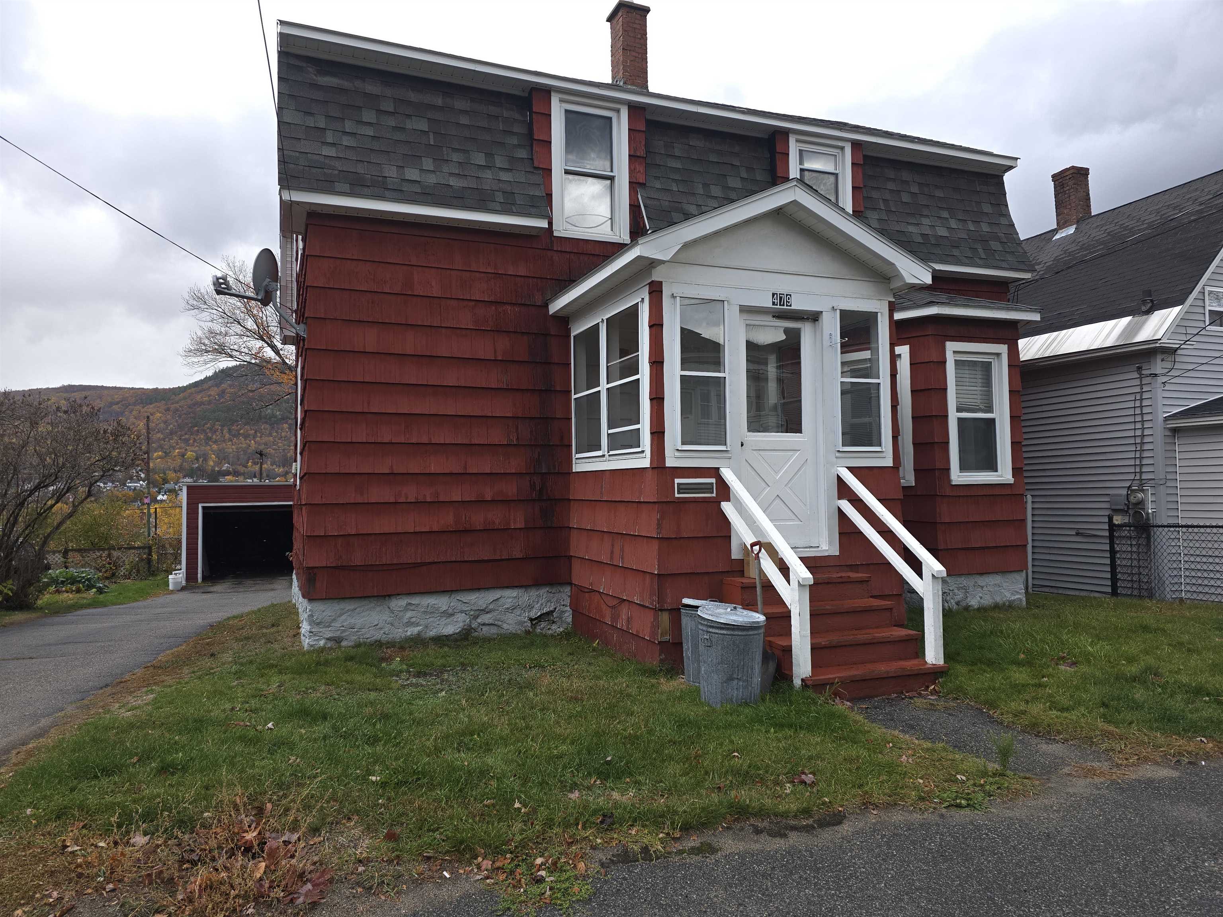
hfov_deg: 73.9
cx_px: 612
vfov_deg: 58.9
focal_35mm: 23
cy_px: 458
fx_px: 813
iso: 20
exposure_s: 1/60
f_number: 1.7
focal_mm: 6.3
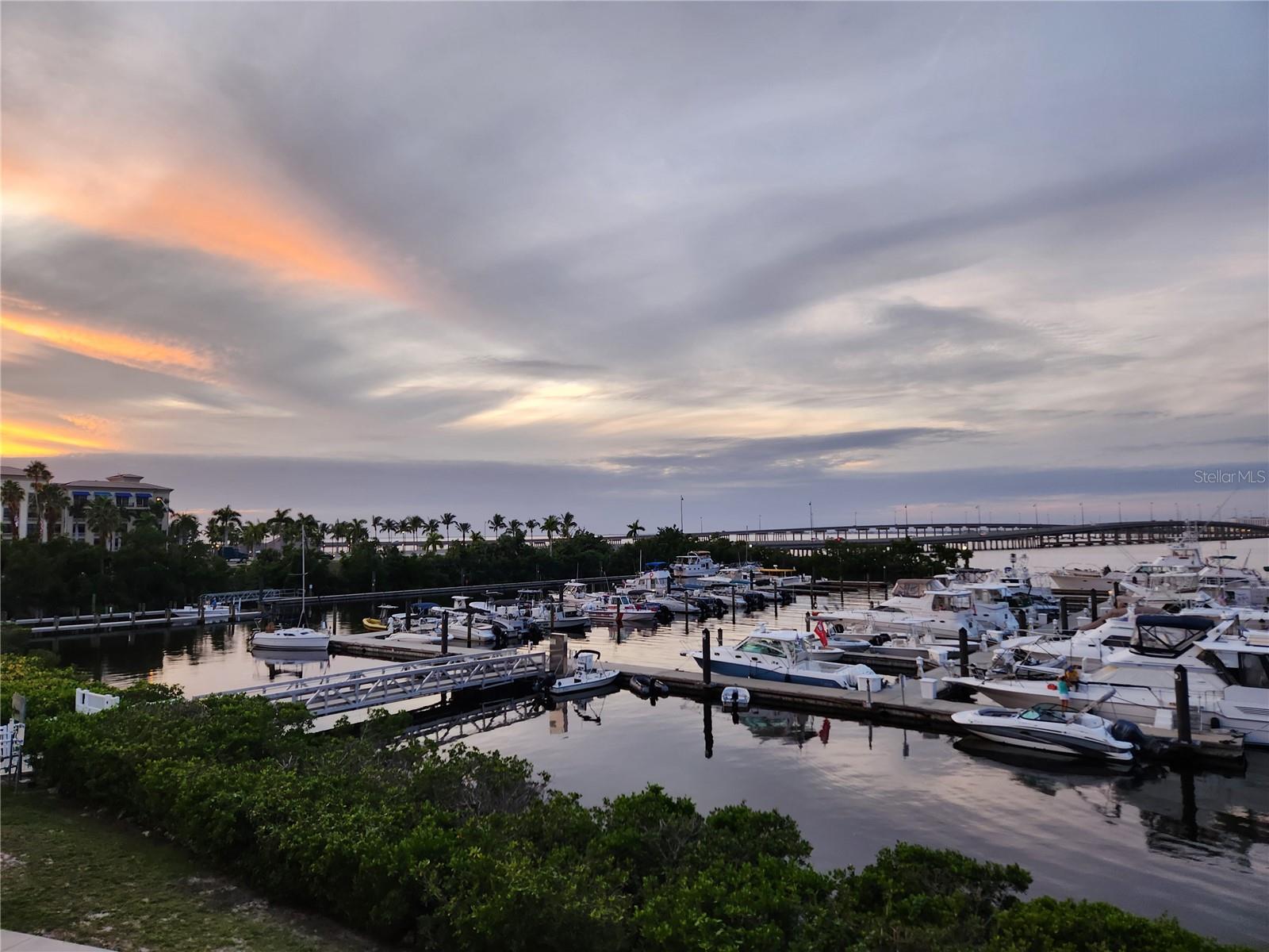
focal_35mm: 23
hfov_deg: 73.9
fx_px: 843
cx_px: 634
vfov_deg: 58.9
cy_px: 476
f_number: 1.8
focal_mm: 5.4
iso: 100
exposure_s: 1/180
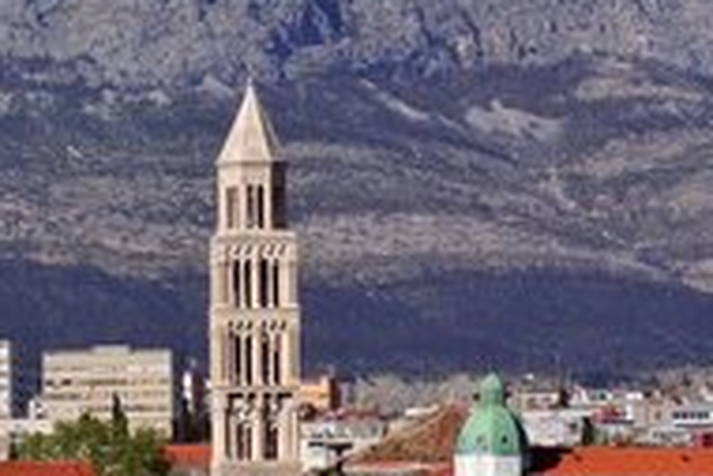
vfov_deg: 3.0
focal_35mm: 453
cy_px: 292
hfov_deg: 4.5
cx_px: 60
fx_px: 8978
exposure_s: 1/250
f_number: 13
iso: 100
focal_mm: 64
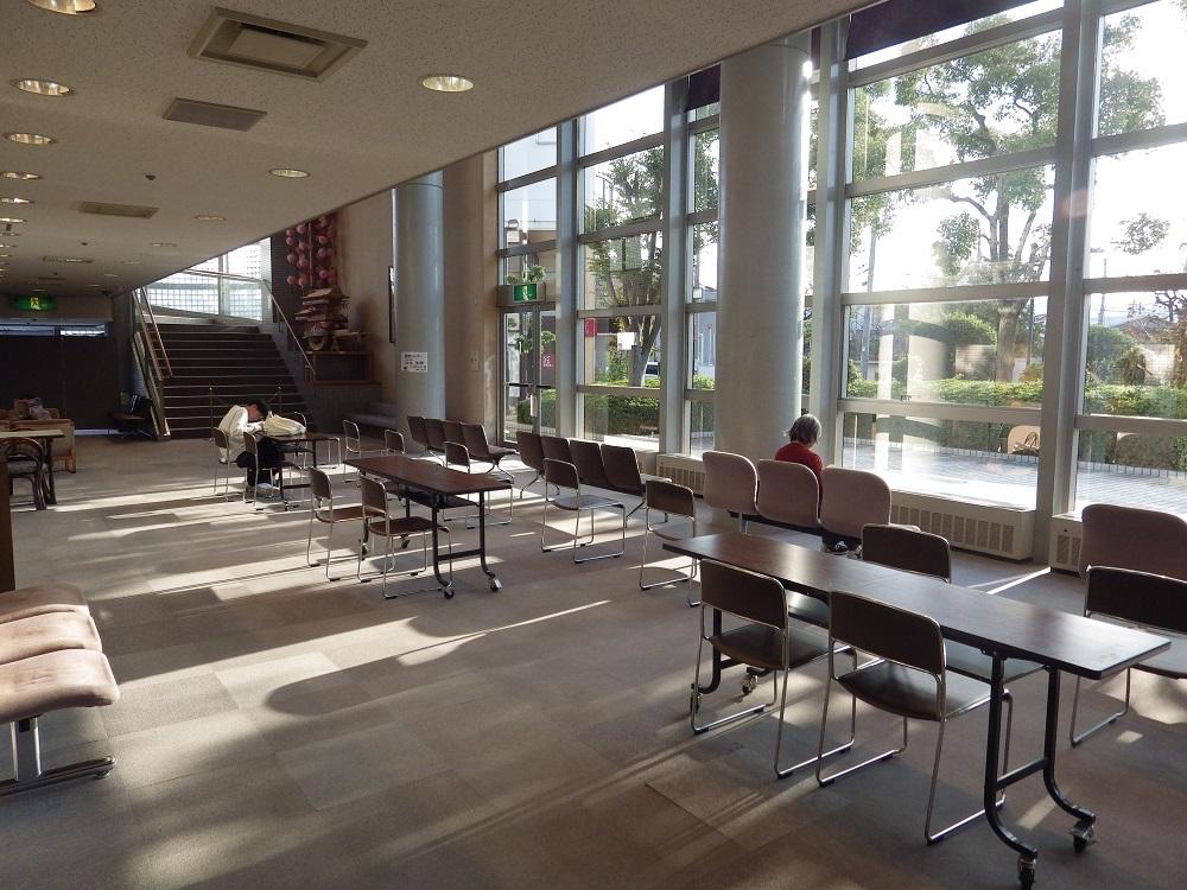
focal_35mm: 25
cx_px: 594
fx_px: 857
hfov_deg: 69.4
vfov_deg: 54.9
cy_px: 445
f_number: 3.1
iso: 125
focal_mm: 4.4
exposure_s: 1/50
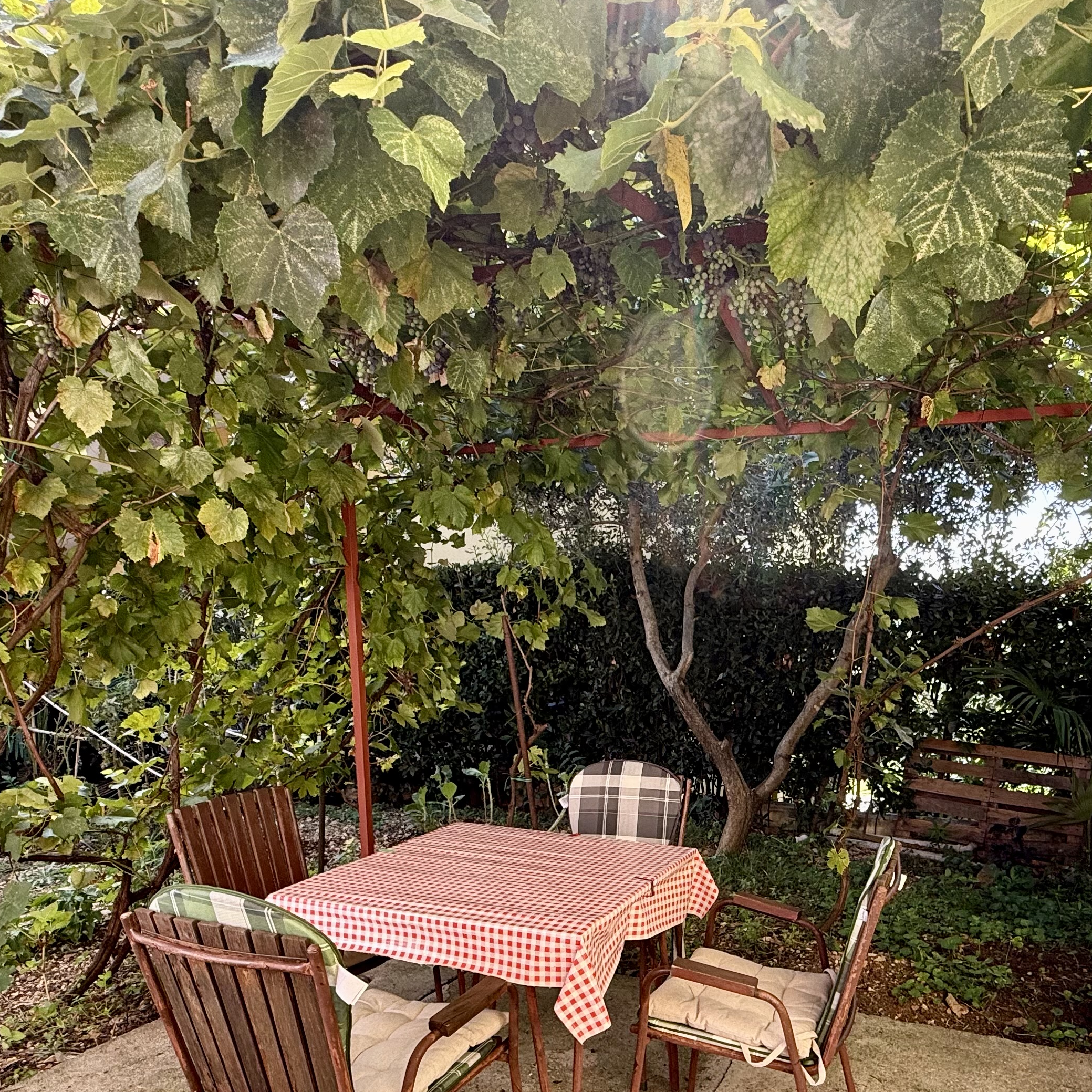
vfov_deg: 63.2
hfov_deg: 64.2
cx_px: 676
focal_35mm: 24
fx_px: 857
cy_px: 740
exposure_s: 1/172
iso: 64
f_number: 2.2
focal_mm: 2.22
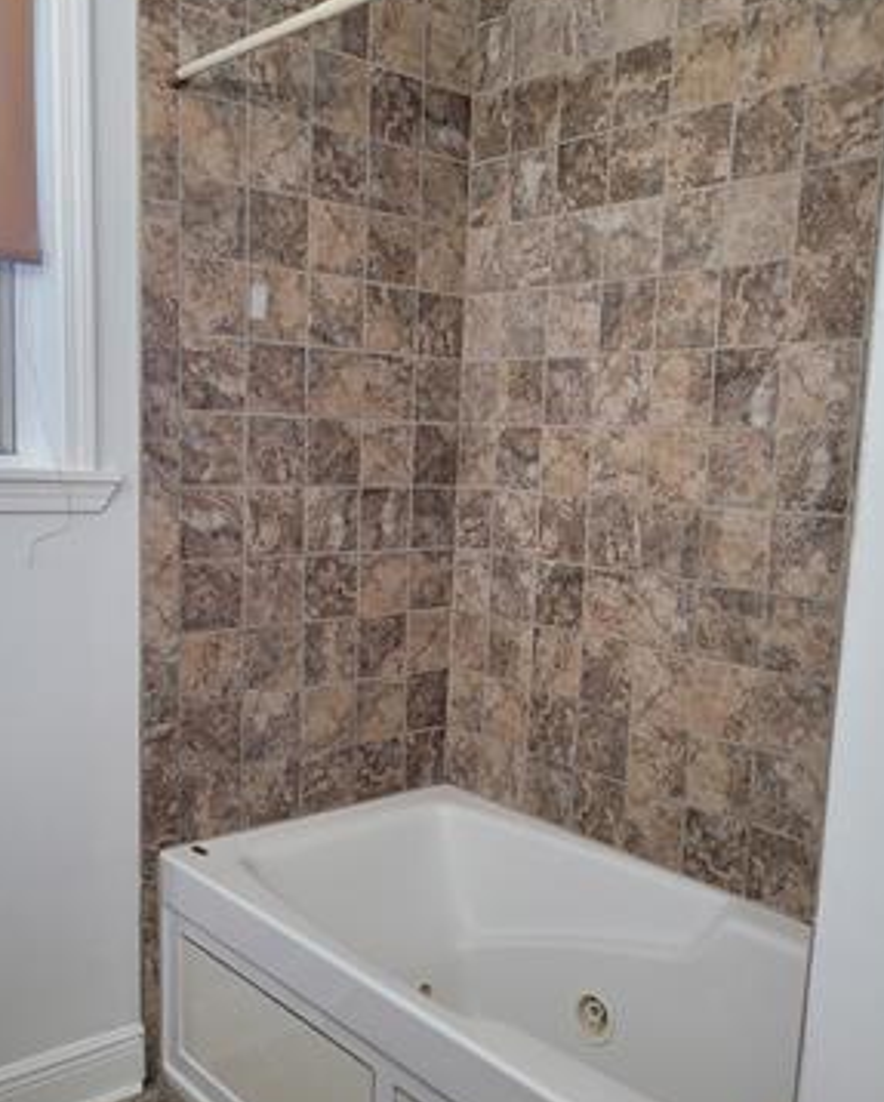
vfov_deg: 52.8
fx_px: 1111
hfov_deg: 43.4
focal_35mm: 34
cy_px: 594
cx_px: 444
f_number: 1.8
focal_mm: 5.4
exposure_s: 1/60
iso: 200
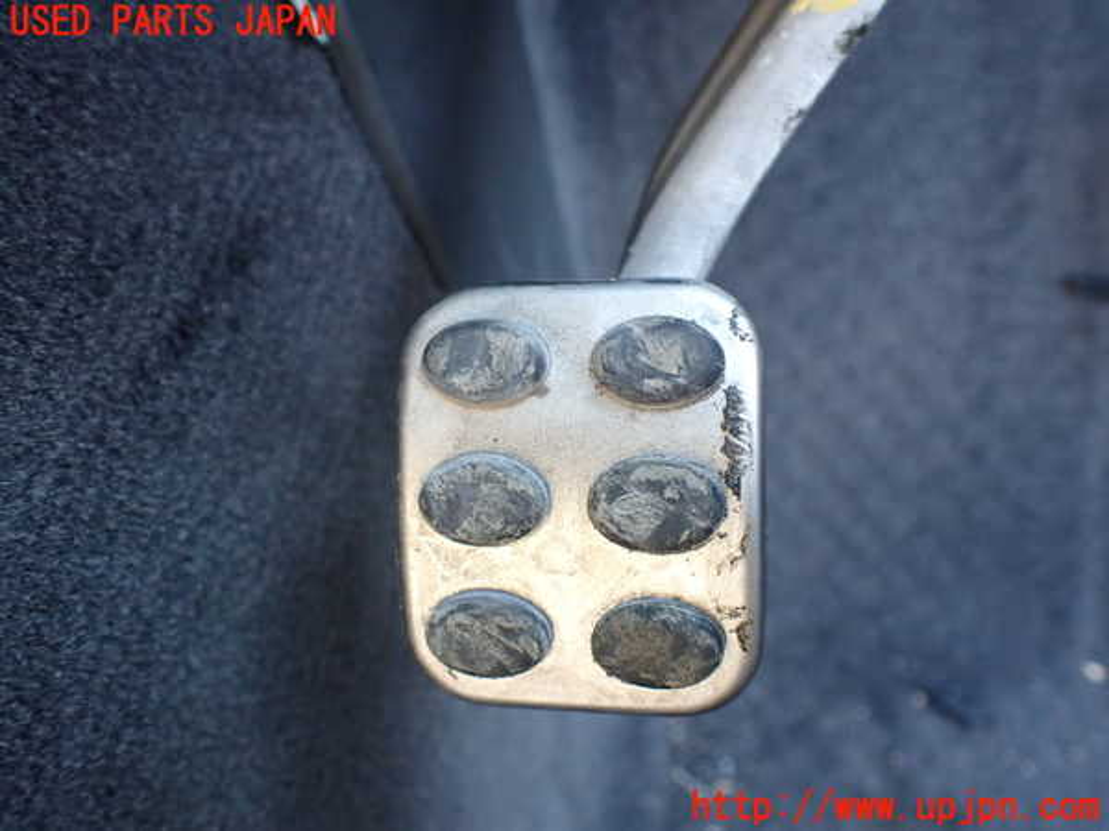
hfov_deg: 60.0
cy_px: 416
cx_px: 554
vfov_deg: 46.8
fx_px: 961
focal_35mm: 30
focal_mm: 5.4
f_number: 2.3
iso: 400
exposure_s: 1/125
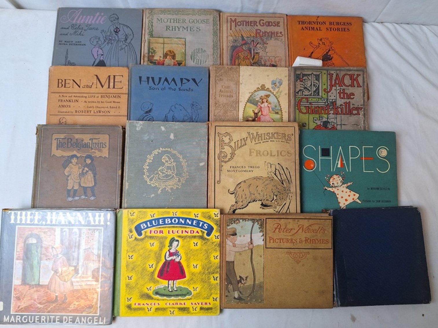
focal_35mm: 23
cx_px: 219
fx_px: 291
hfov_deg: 73.9
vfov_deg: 58.9
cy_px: 164
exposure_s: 1/50
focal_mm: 5.54
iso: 50
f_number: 1.8
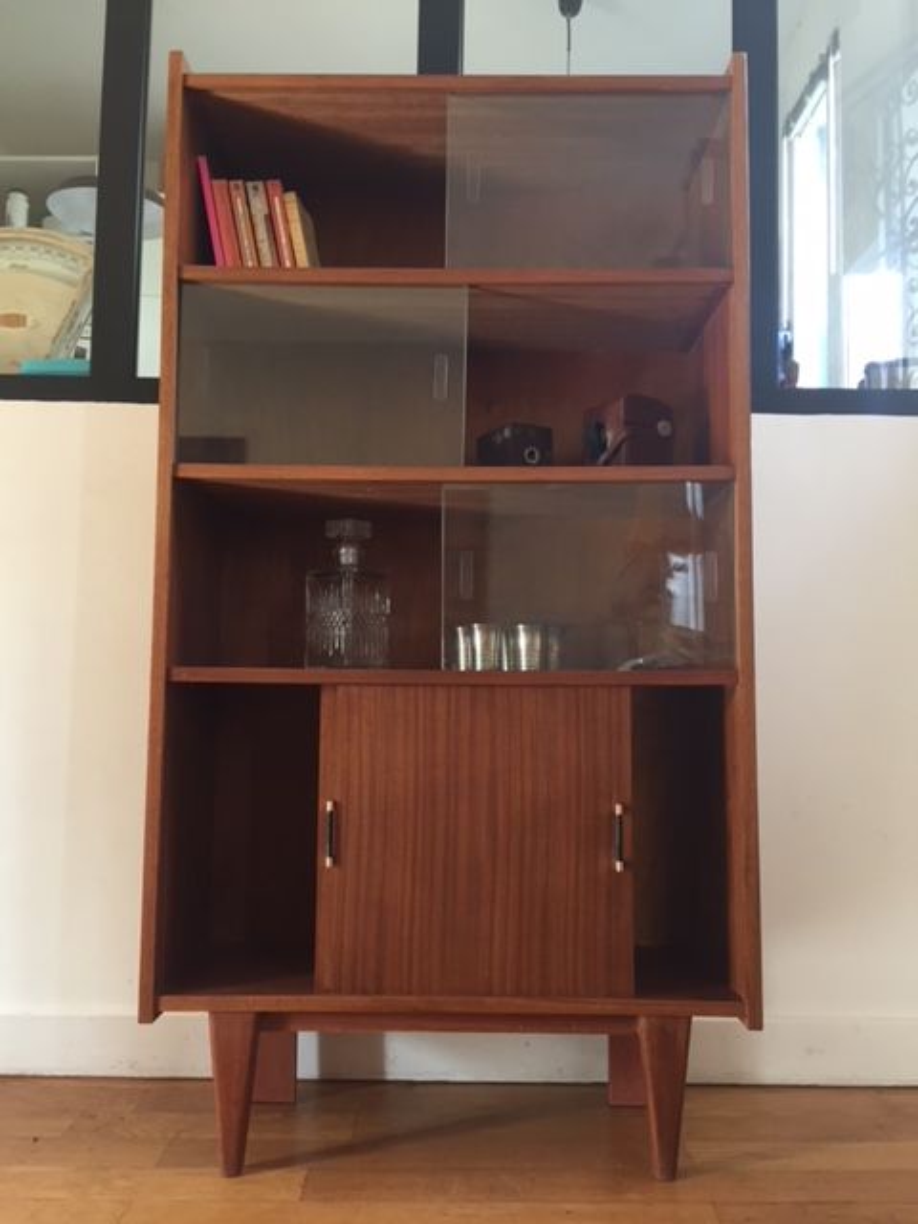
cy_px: 612
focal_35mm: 29
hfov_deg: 48.2
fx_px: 1025
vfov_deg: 61.7
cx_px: 459
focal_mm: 4.15
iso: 125
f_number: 2.2
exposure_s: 1/33
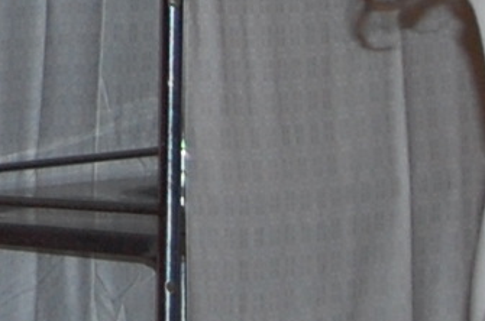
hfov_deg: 3.9
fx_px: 7059
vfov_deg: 2.6
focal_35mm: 525
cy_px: -612
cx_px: -801
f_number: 5.6
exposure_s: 1/60
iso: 560
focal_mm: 52
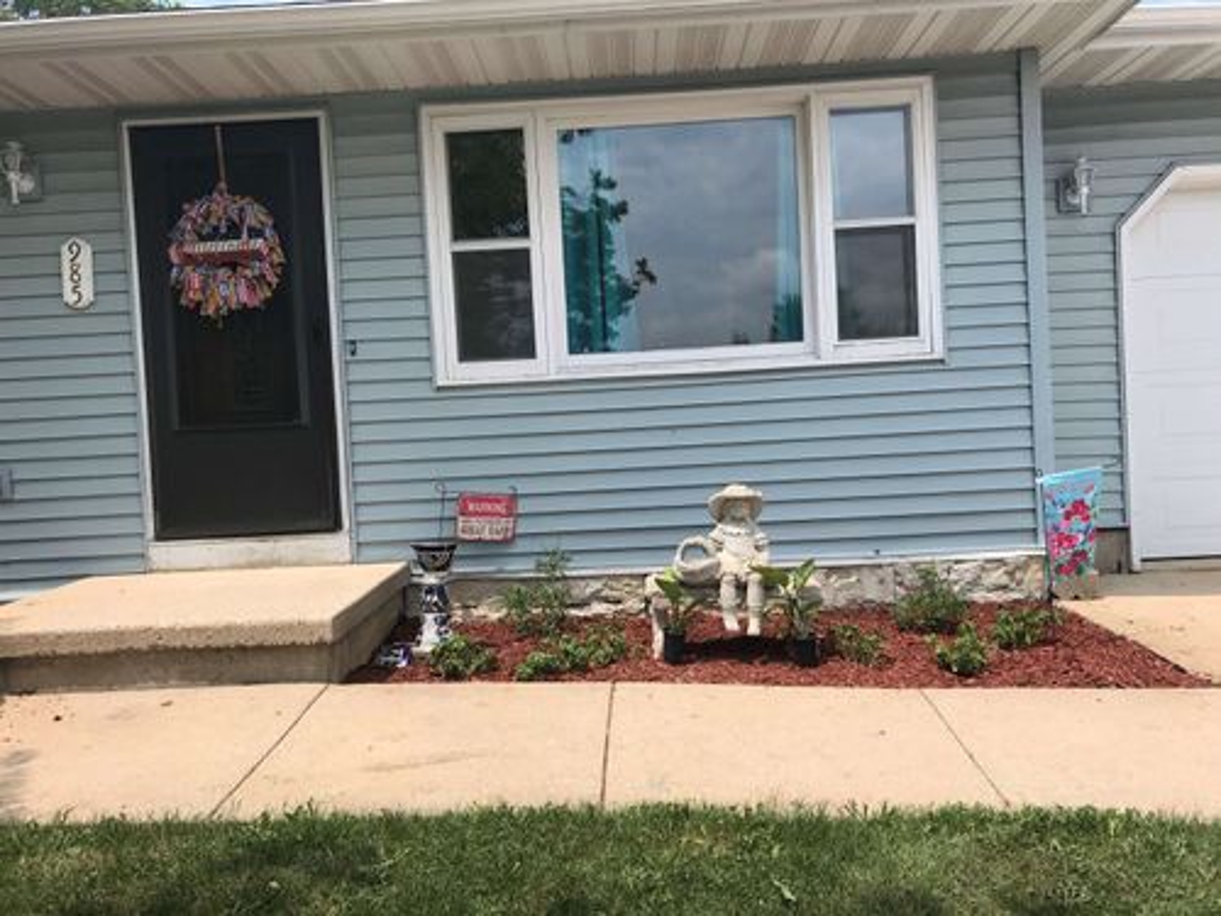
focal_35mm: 28
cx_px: 610
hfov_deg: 63.4
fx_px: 988
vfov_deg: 49.7
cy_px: 458
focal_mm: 3.99
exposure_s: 1/2591
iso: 20
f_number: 1.8
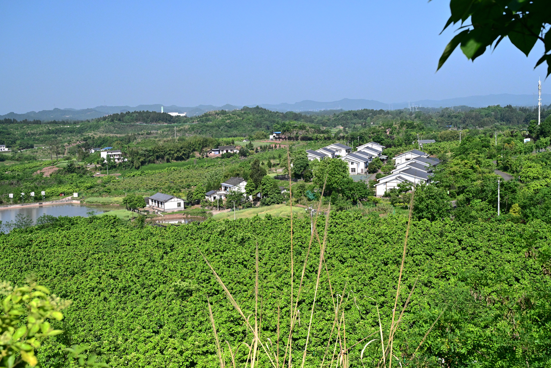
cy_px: 184
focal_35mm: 44
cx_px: 276
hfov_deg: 44.5
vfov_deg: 30.5
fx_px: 673
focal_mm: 44
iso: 3200
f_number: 8
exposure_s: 1/5000
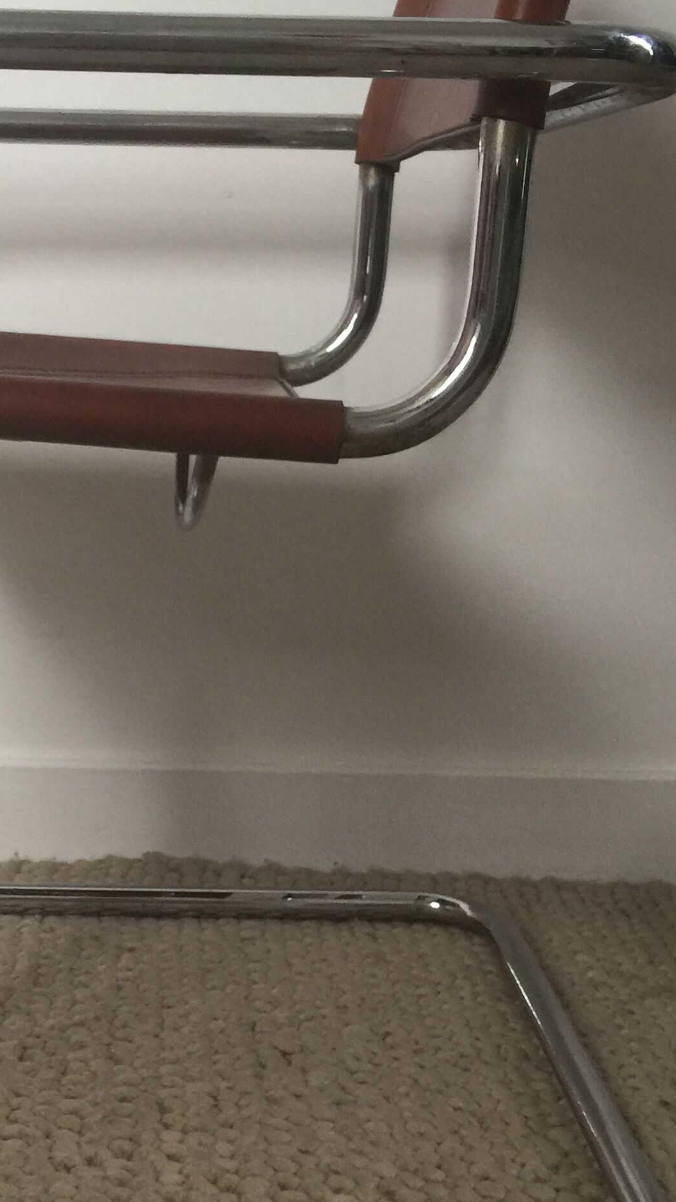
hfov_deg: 21.5
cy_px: 604
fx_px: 1752
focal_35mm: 55
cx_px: 100
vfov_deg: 37.8
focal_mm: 4.15
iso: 64
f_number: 2.2
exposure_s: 1/33
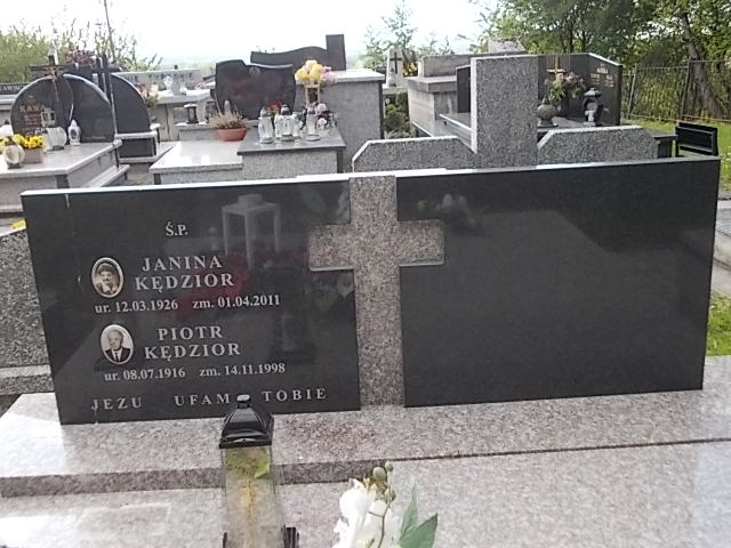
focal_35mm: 38
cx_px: 366
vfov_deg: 37.7
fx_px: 802
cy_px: 274
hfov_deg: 49.0
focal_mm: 5.3
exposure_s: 1/250
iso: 100
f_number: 3.1
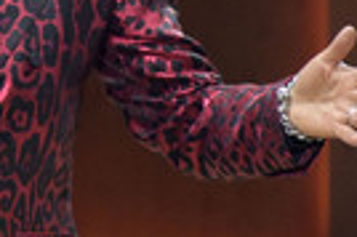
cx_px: -68
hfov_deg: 1.2
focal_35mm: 1679
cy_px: -21
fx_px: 16630
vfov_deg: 0.8
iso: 10000
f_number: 5.6
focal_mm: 500
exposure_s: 1/400
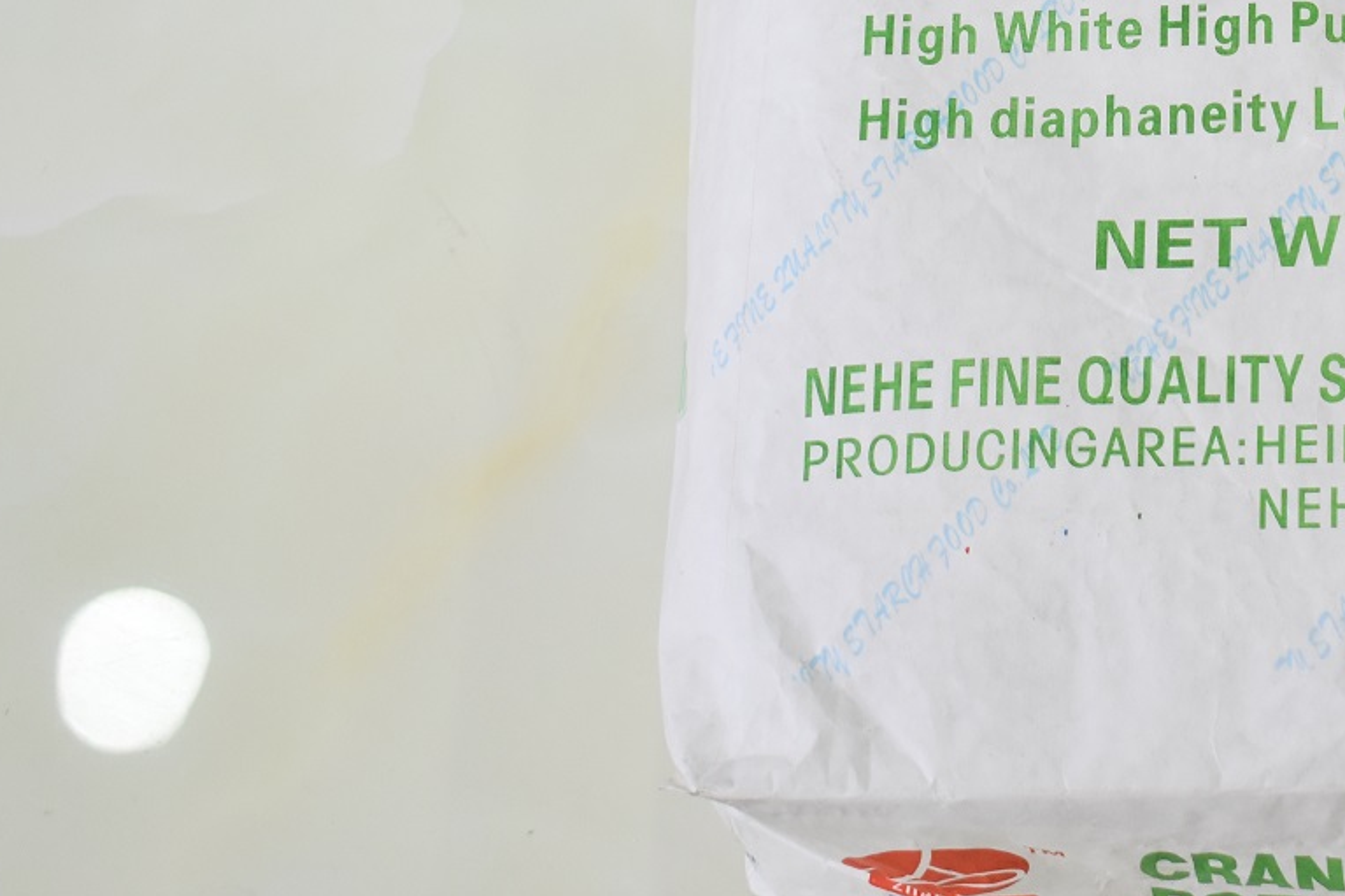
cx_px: 1412
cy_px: -70
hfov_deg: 18.2
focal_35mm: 109
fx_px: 4078
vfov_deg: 12.3
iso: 800
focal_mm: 31
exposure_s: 1/125
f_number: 4.5
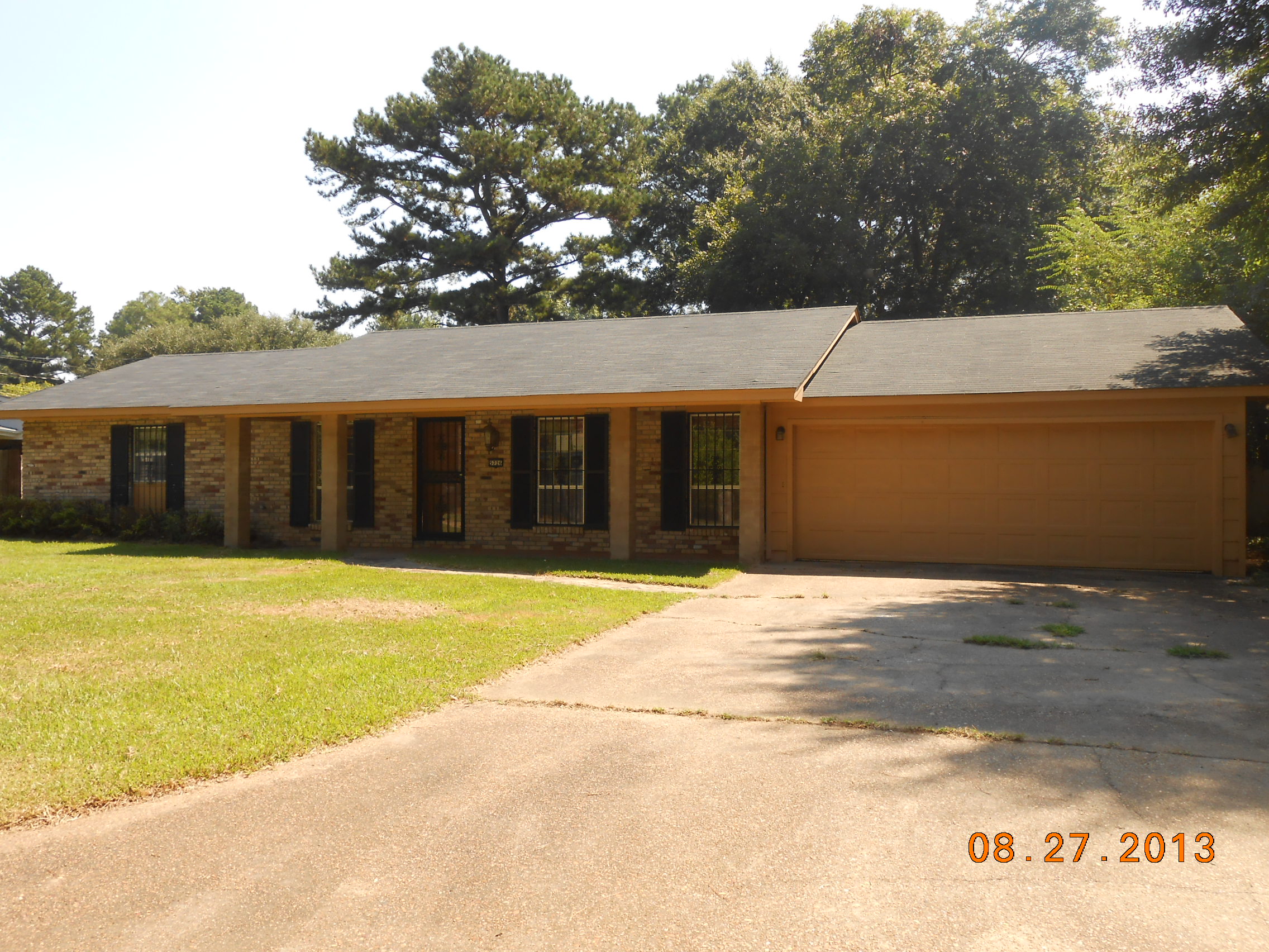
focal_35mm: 30
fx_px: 1100
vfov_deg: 46.8
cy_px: 476
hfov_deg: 60.0
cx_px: 634
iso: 80
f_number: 3.8
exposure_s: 1/250
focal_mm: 5.3
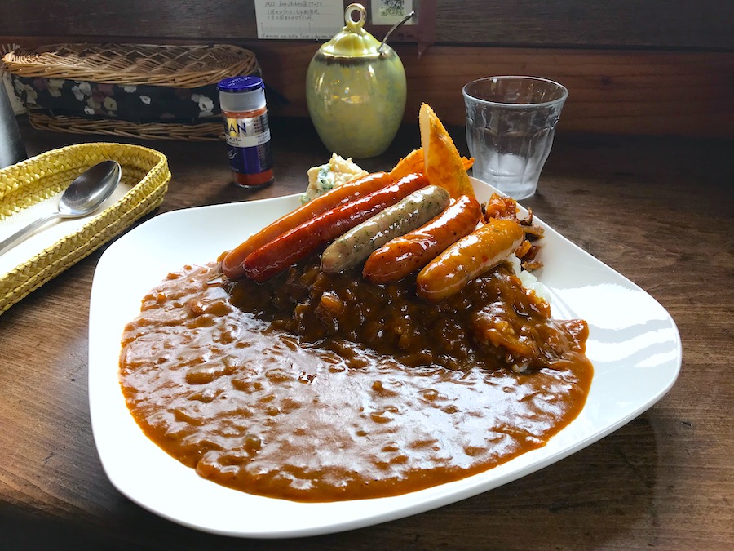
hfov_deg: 63.4
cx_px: 367
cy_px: 276
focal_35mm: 28
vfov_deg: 49.7
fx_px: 594
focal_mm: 3.99
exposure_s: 1/120
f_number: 1.8
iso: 25
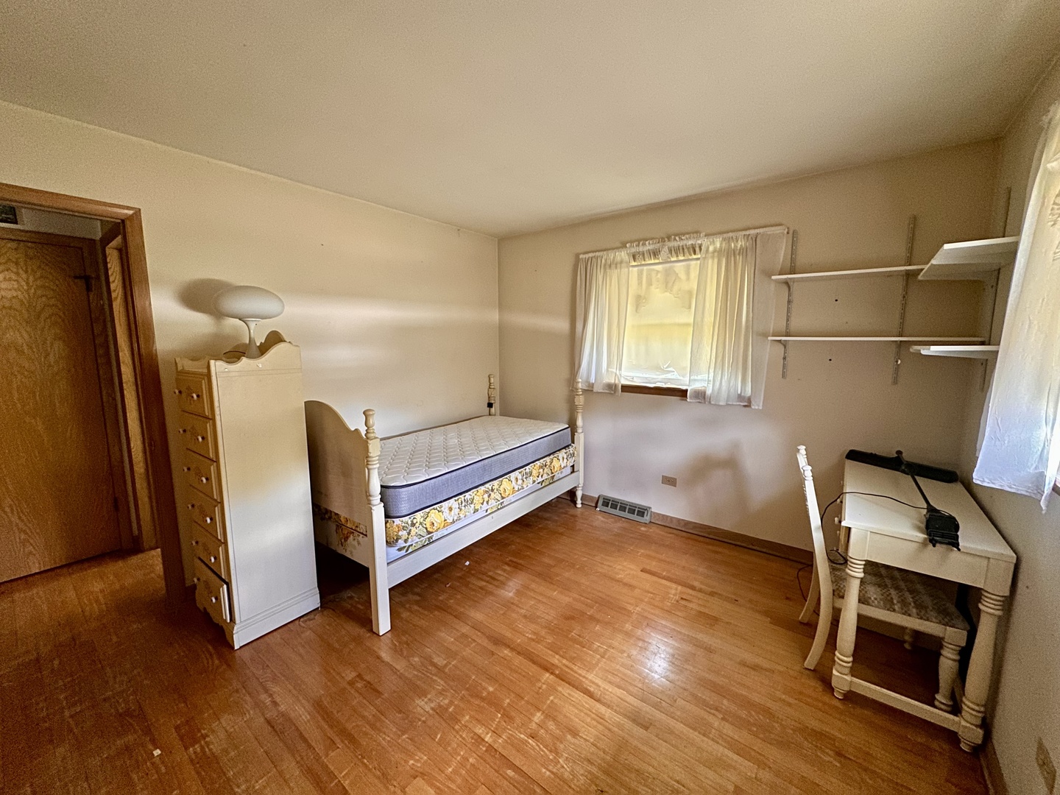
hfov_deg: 102.1
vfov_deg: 85.7
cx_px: 530
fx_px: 429
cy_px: 398
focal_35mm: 14
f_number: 2.2
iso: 640
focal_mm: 2.22
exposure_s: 1/60
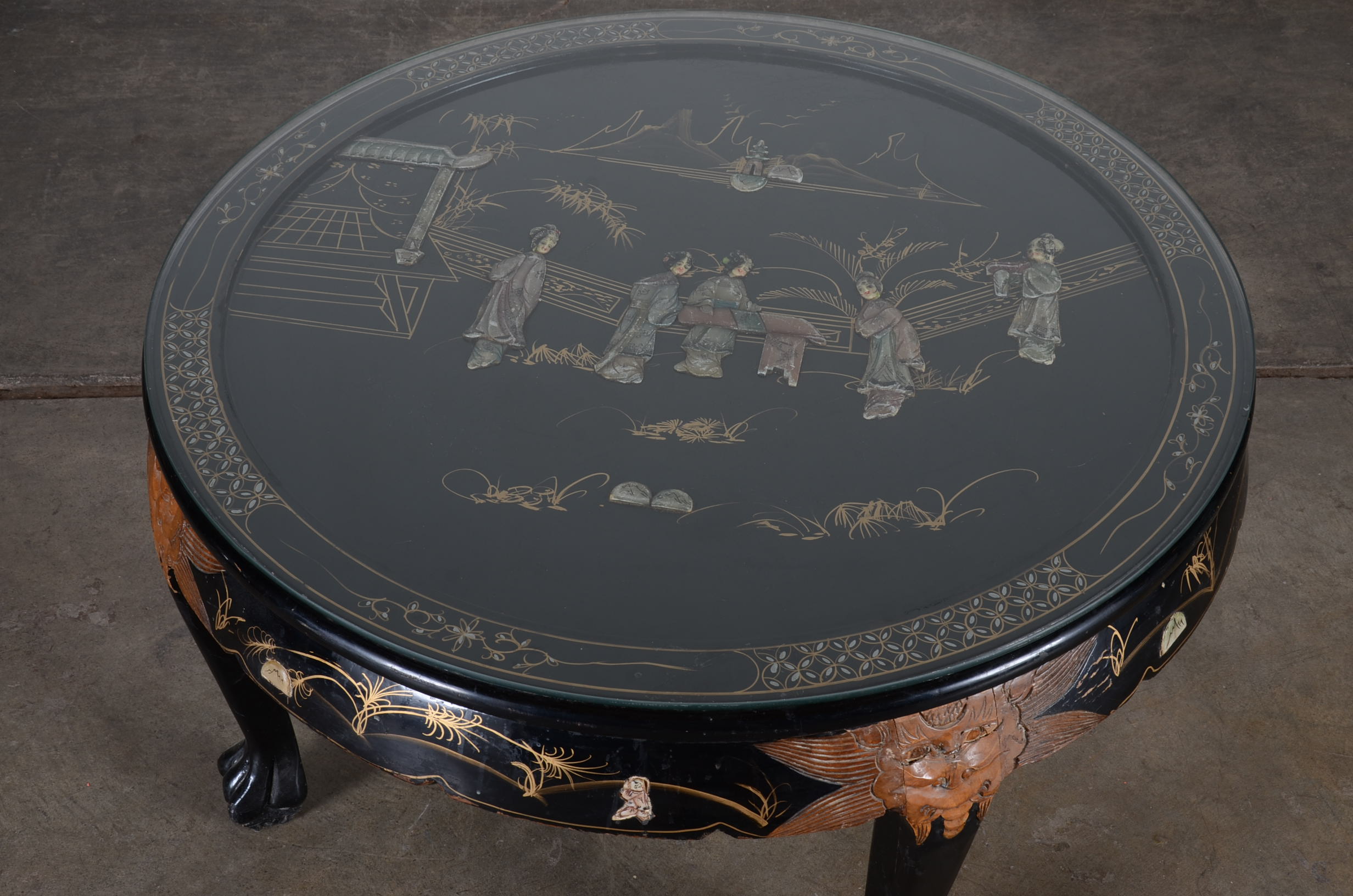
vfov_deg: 28.0
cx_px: 676
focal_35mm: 48
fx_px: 1800
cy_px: 448
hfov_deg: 41.2
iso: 100
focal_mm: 32
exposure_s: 1/100
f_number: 11
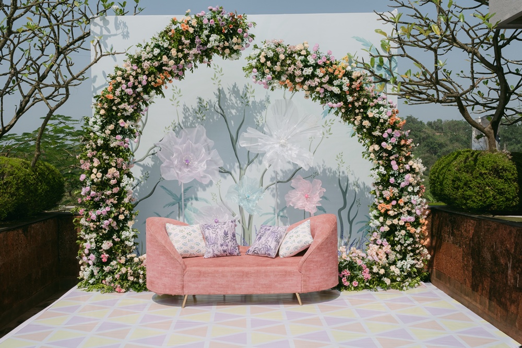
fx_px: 522
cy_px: 174
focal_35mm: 36
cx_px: 261
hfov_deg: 53.1
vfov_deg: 36.9
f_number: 14
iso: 125
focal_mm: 24
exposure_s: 1/320
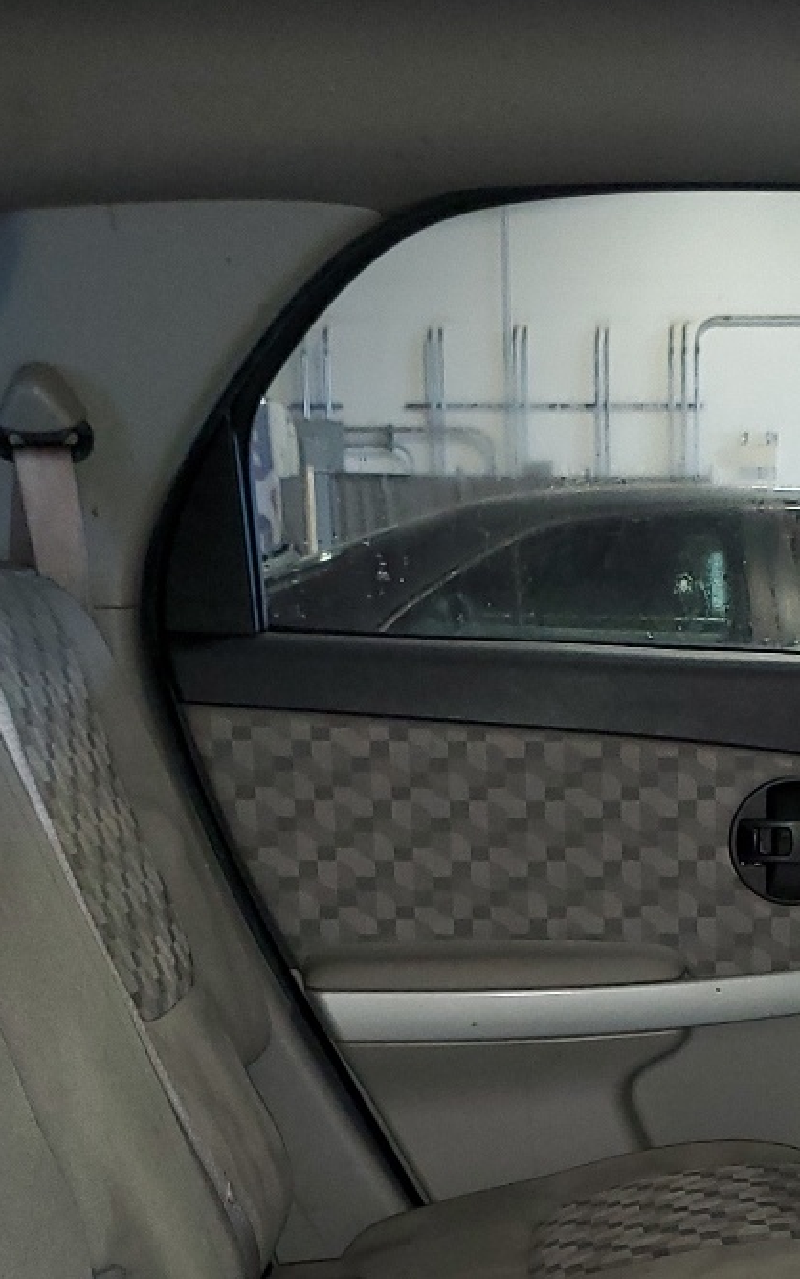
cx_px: 632
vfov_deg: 29.9
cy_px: 1112
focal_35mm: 66
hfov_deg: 19.5
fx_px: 2300
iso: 134
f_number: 1.5
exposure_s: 1/22
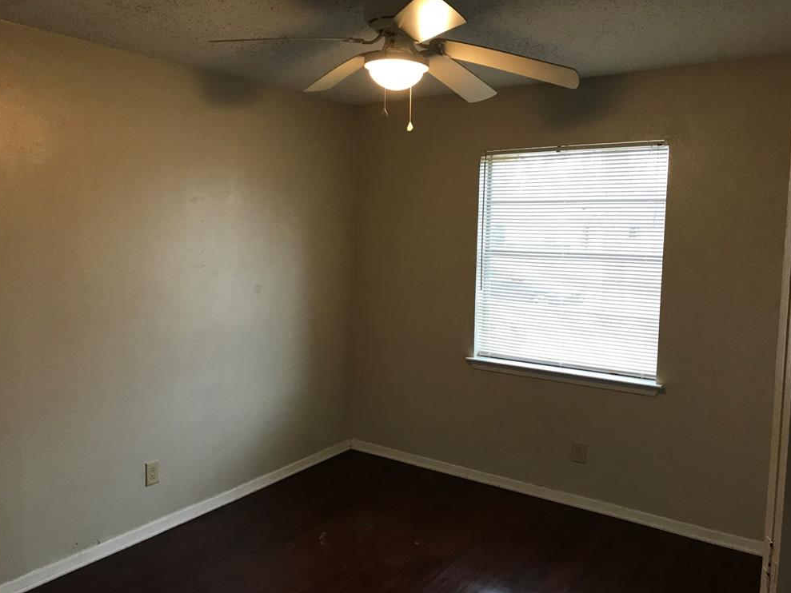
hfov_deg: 61.6
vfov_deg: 48.2
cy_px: 293
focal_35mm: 29
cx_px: 385
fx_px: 663
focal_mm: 3.99
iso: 40
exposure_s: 1/15
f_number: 1.8
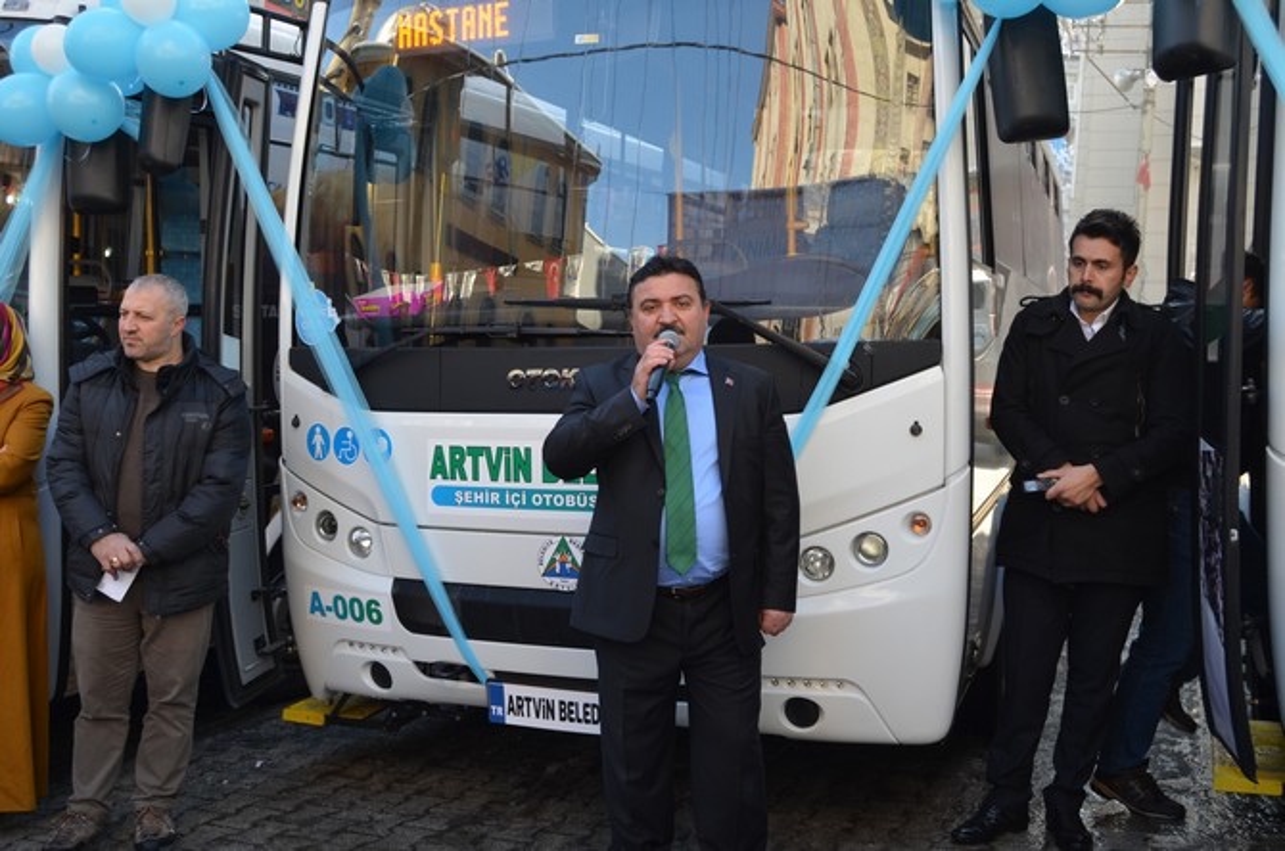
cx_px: 642
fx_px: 1283
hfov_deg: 53.2
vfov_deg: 36.7
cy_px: 426
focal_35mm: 36
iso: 250
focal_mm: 24
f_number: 5.6
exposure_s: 1/125
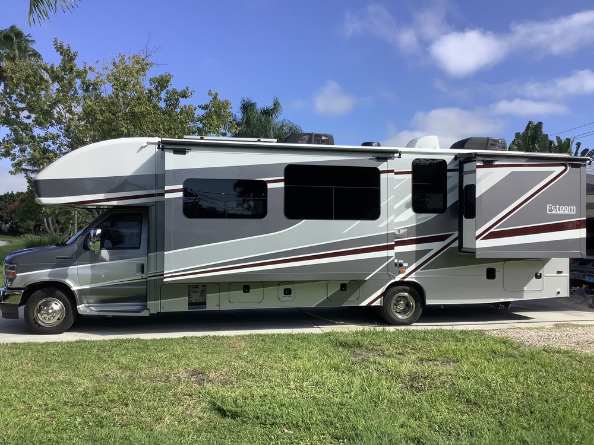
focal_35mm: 31
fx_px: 532
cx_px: 297
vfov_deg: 45.4
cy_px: 222
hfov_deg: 58.4
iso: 25
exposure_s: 1/1181
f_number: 2.4
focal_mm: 3.3
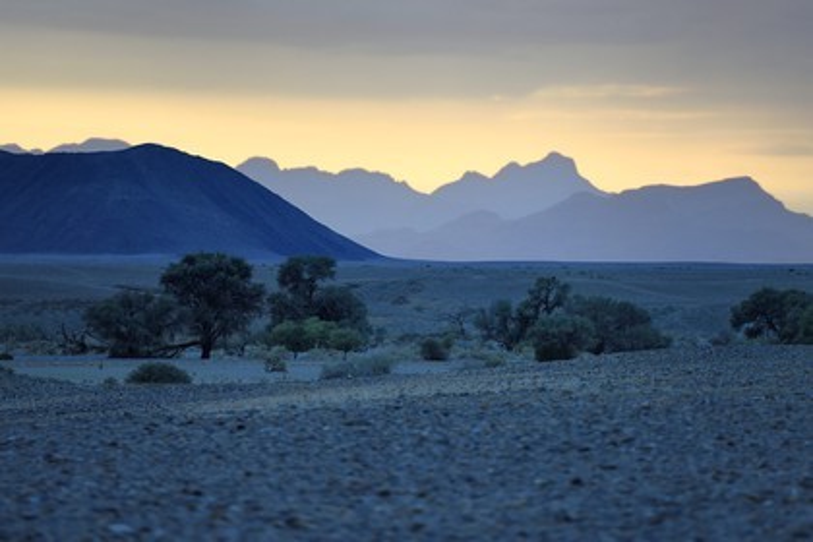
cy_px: 271
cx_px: 406
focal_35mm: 200
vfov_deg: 6.9
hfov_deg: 10.3
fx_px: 4516
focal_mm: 200
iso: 800
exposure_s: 1/500
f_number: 3.2
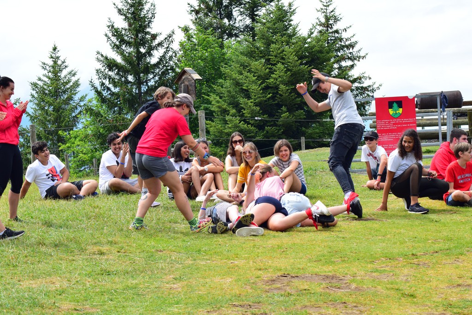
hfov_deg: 19.5
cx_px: 236
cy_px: 158
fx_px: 1377
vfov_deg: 13.0
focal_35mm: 105
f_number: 9
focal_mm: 70
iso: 800
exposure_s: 1/800
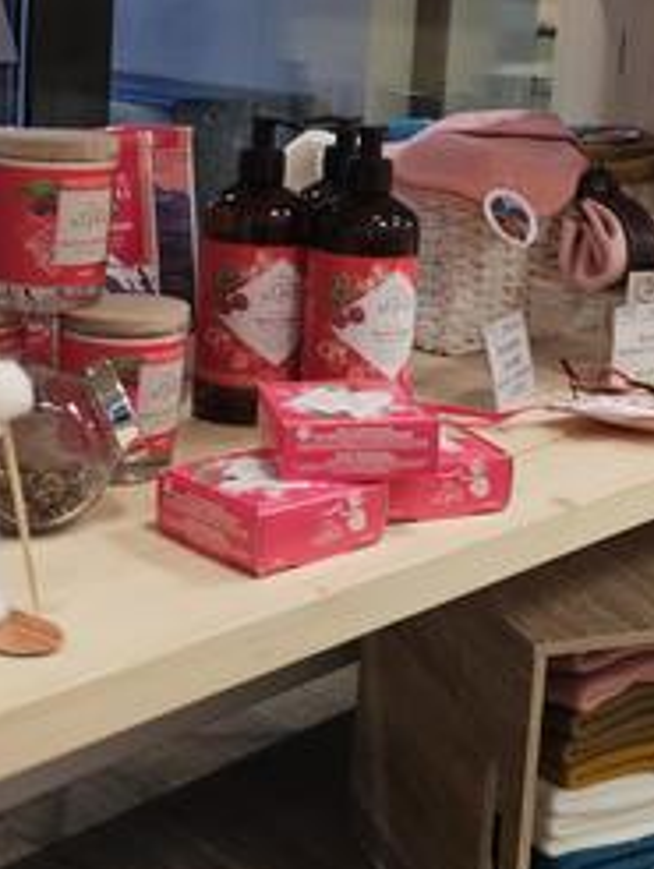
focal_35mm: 56
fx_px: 1408
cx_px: 392
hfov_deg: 26.1
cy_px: 201
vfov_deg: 33.5
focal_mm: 6.3
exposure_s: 1/100
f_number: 1.7
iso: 100
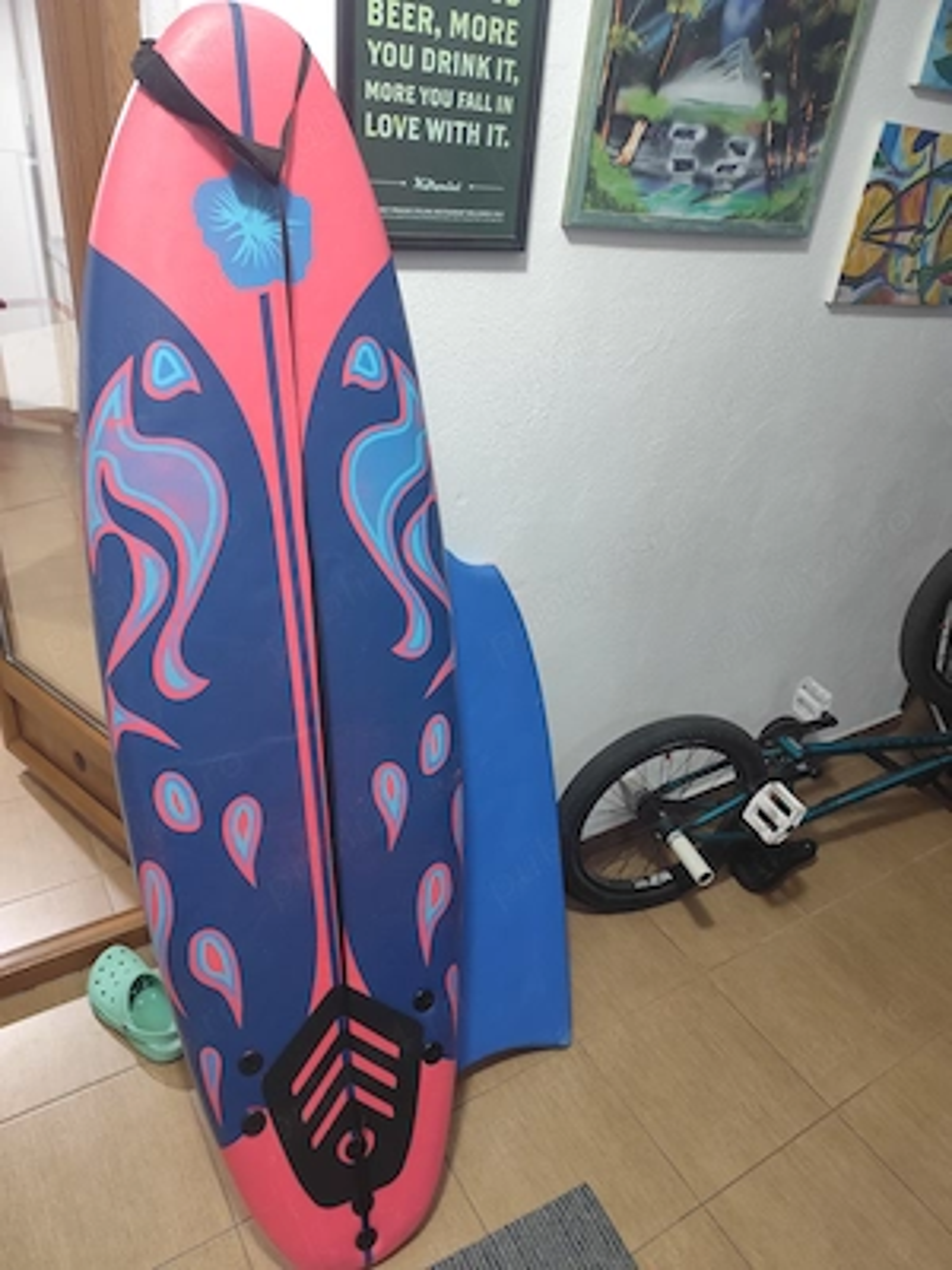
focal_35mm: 23
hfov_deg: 58.9
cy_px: 635
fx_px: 843
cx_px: 476
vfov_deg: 73.9
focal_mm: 6.14
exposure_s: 1/25
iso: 1250
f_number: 1.65
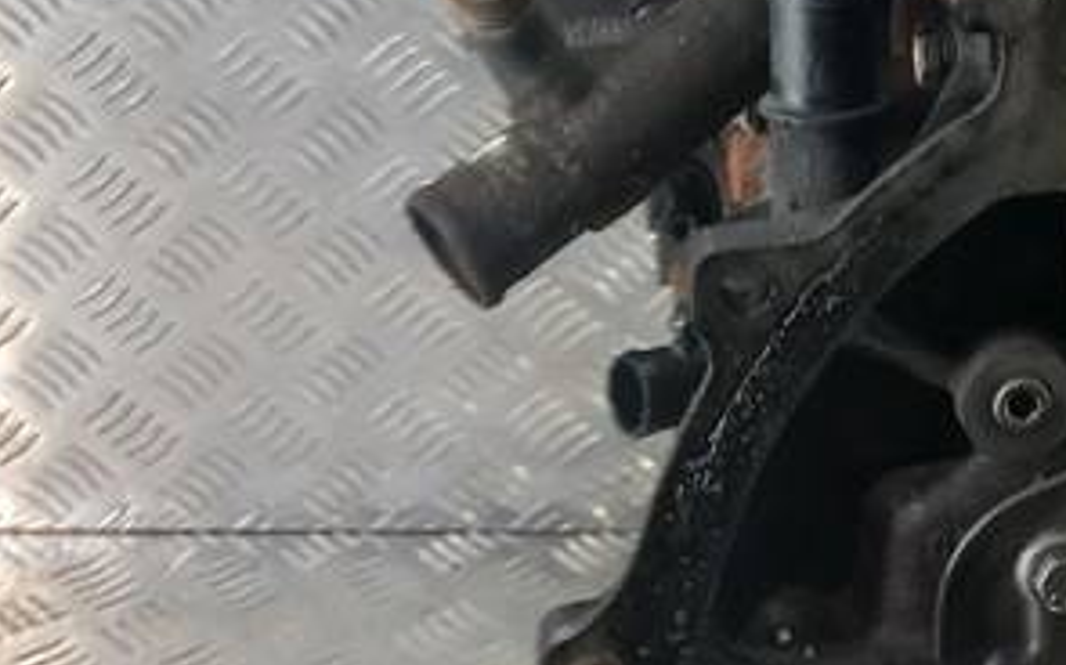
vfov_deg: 13.8
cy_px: -112
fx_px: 2671
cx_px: 1113
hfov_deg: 21.6
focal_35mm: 92
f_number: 1.8
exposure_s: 1/50
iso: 125
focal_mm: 4.6
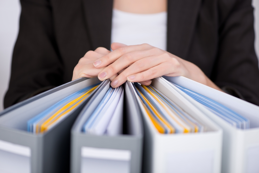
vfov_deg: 13.1
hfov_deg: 19.4
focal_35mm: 105
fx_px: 756
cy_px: 86
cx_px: 130
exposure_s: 1/200
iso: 100
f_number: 3.5
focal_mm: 105
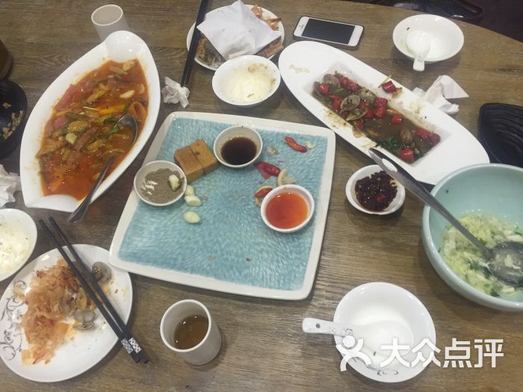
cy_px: 196
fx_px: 438
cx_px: 262
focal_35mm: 29
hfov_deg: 61.7
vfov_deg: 48.2
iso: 80
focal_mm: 4.15
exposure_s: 1/33
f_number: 2.2
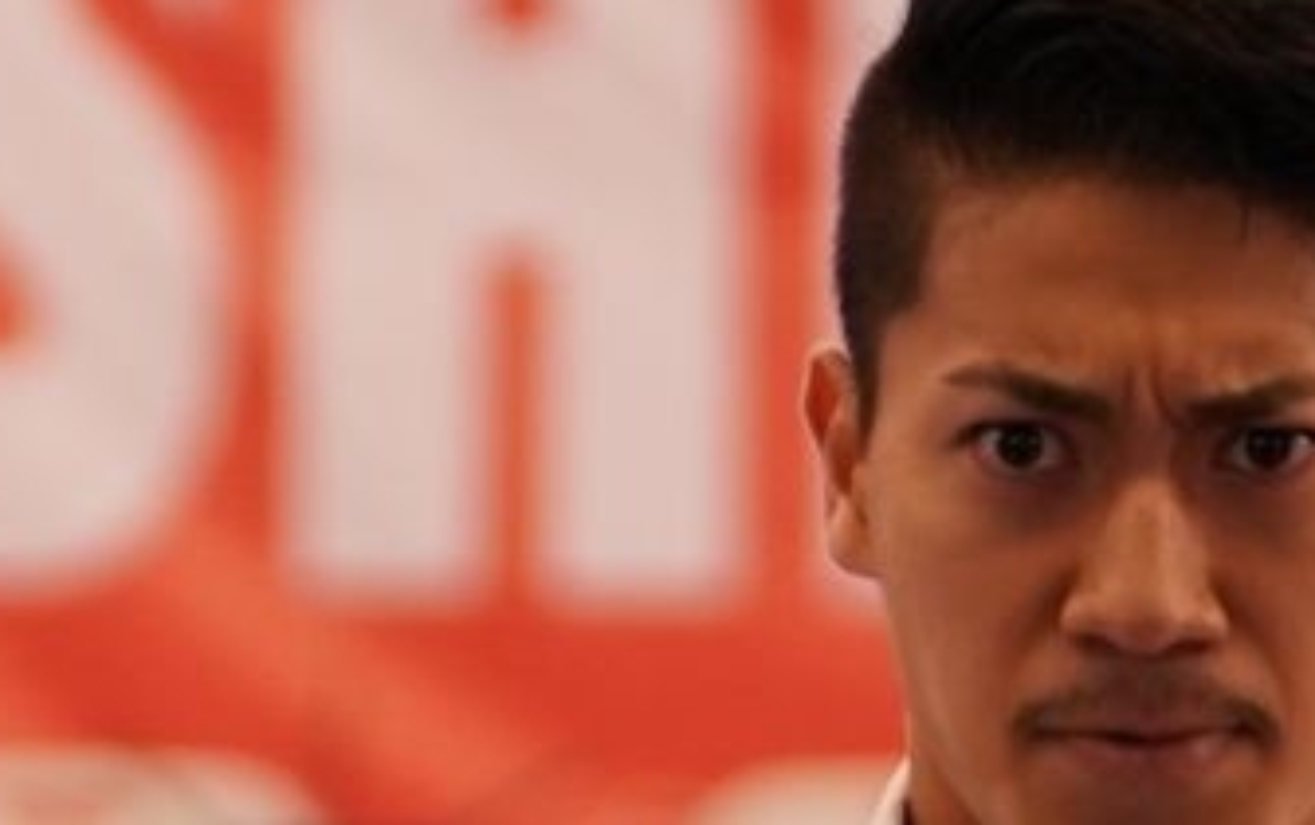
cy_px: 1622
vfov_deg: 1.7
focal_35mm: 788
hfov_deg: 2.7
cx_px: -793
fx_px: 28264
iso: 640
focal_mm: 96
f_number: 2.8
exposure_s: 1/400
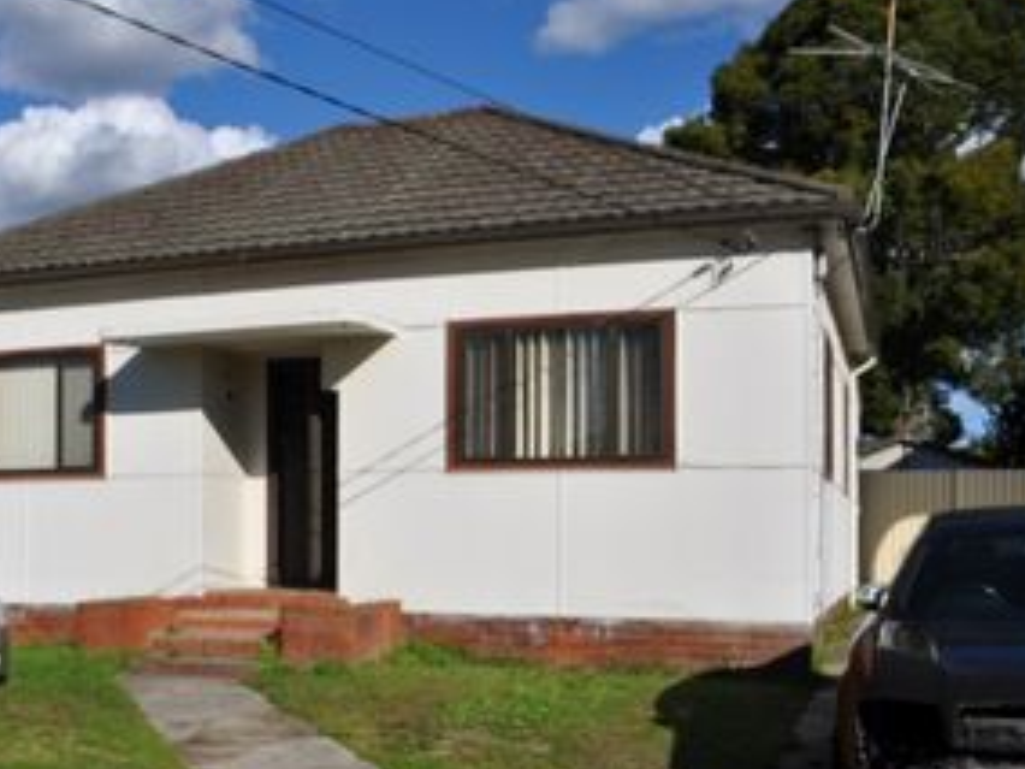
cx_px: 357
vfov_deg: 33.3
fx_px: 1273
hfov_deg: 43.3
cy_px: 518
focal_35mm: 43
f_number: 11
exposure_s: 1/500
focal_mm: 18
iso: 200
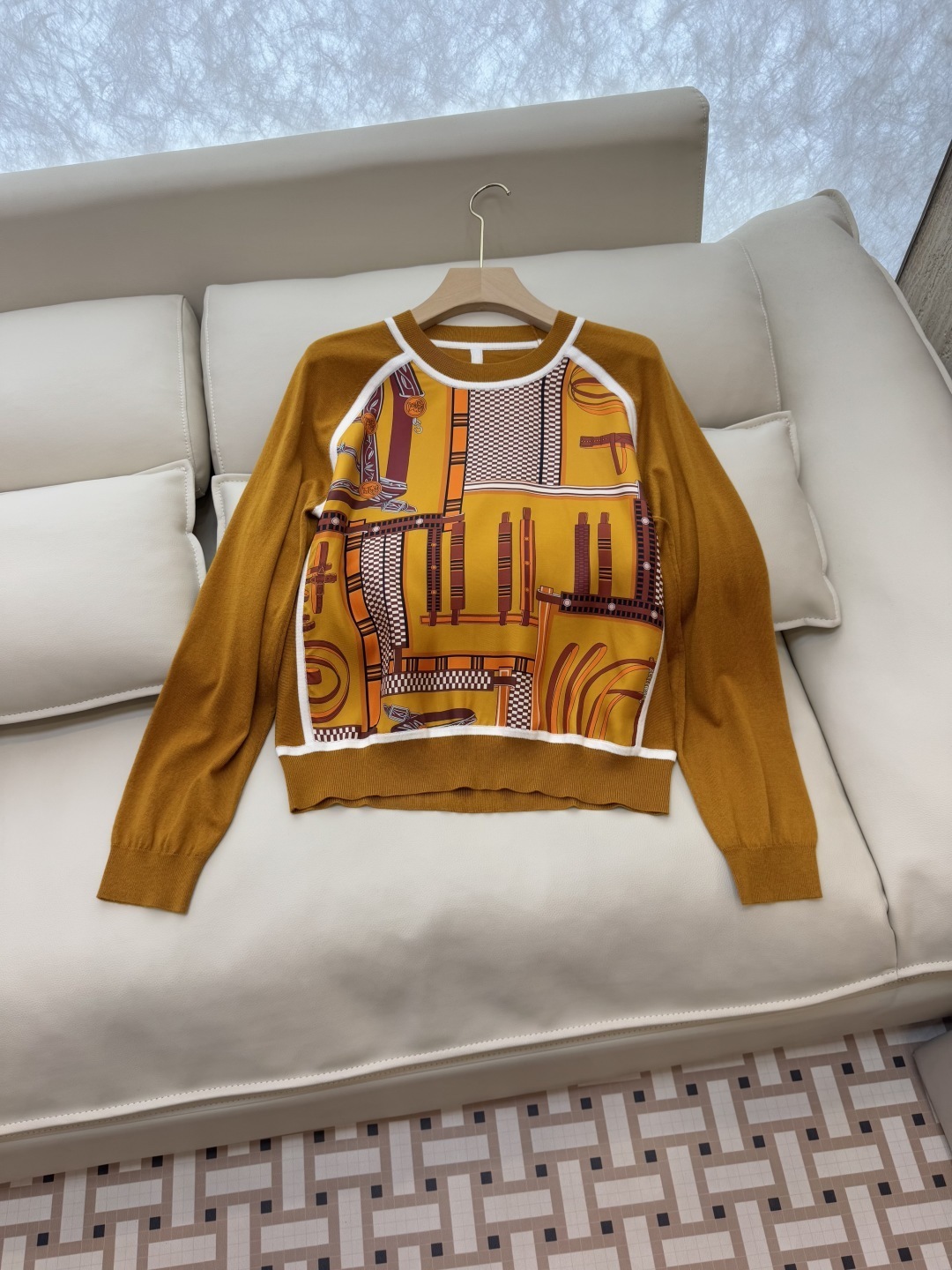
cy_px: 635
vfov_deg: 71.6
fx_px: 880
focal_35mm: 24
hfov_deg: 56.8
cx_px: 476
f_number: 1.78
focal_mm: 6.76
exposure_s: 1/241
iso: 64
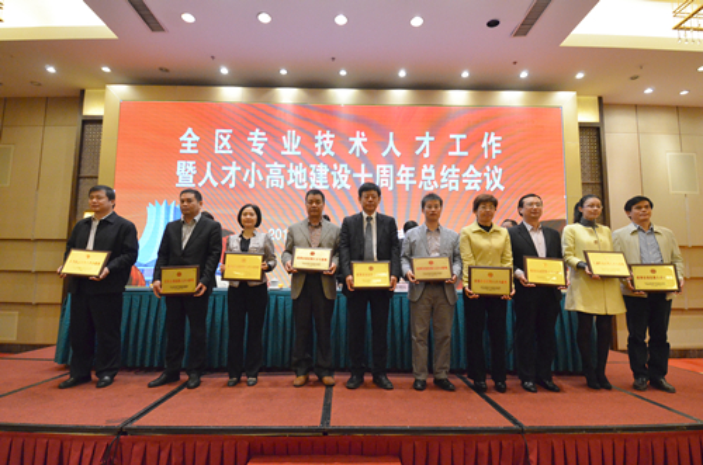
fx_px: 351
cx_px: 352
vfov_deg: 67.1
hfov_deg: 90.1
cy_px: 232
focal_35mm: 18
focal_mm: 12
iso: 4000
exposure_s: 1/125
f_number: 5
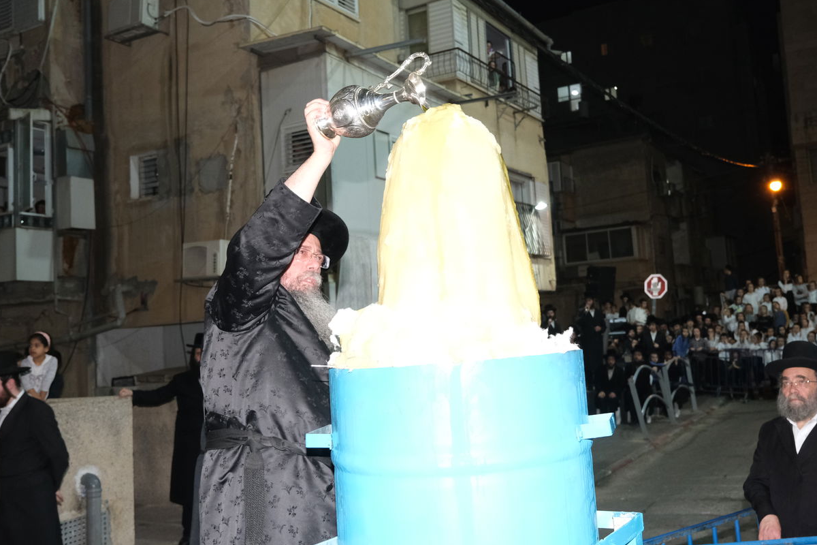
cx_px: 446
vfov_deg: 37.8
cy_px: 264
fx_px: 794
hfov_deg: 54.4
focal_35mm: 35
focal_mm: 20.2
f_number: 4
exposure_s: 1/100
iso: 2000
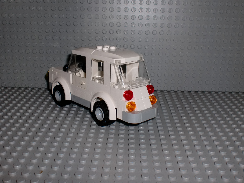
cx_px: 125
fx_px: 289
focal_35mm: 41
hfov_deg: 45.8
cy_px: 91
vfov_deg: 35.1
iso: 64
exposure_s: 1/40
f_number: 5.6
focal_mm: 6.3
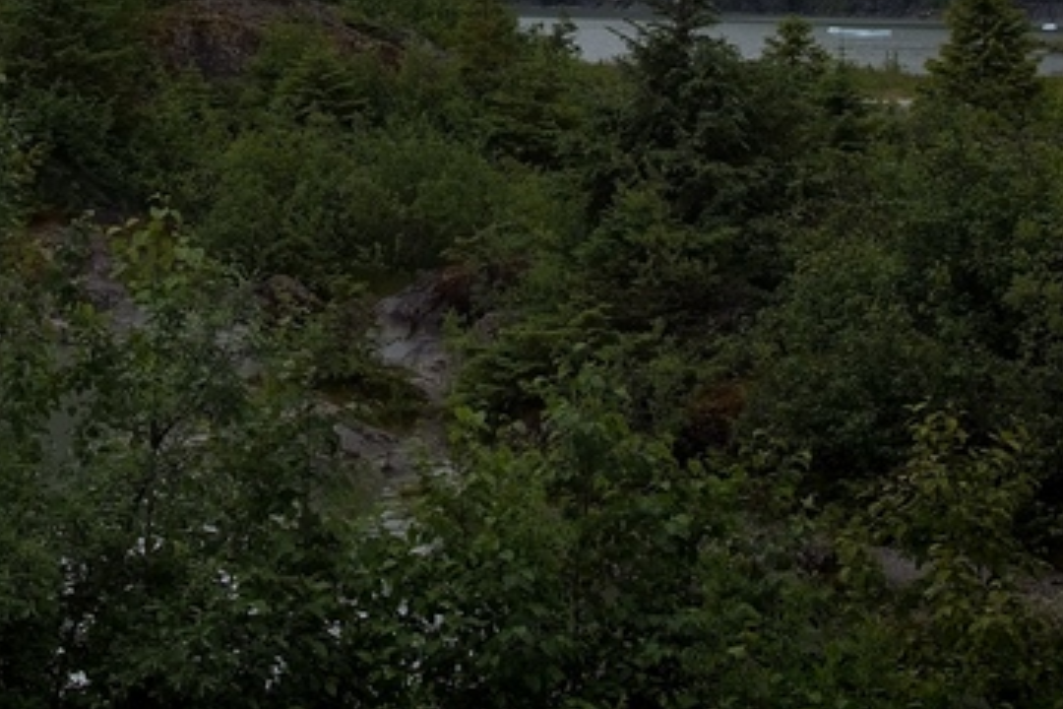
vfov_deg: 9.8
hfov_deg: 14.9
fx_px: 3986
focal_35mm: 135
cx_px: -9
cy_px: -381
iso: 100
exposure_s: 1/400
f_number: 10
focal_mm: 38
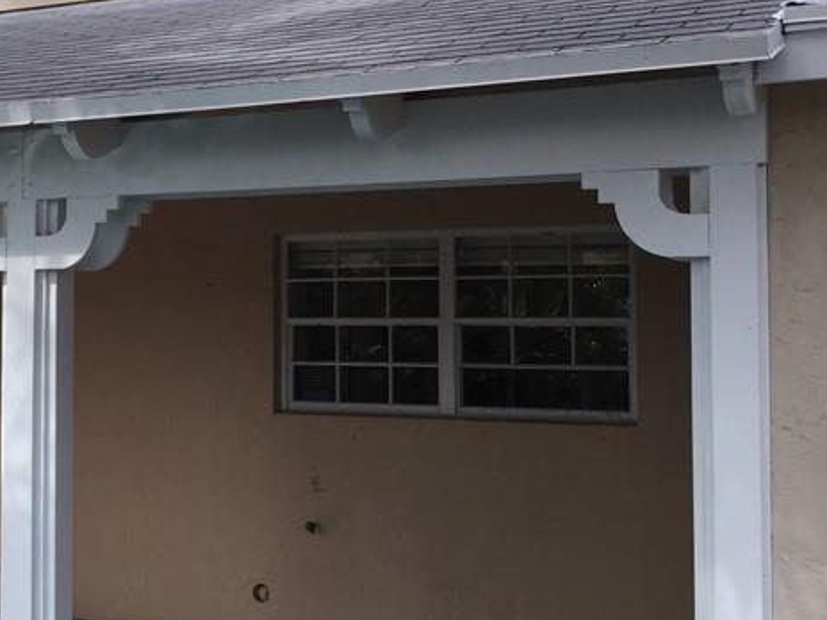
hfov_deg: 28.8
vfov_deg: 22.9
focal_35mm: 64
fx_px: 1529
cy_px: 301
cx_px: 50
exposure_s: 1/1412
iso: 40
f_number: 2.2
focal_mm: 4.15
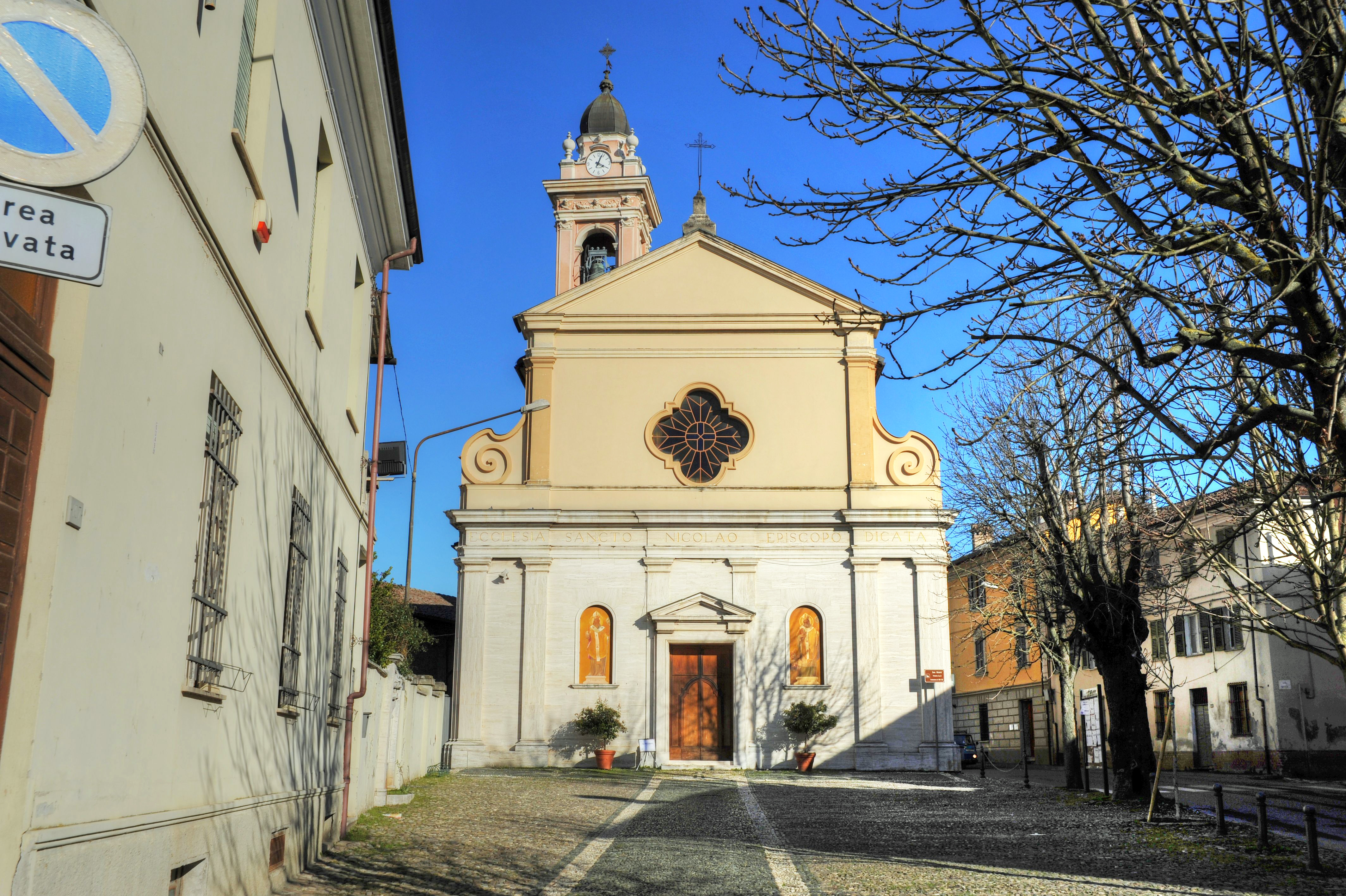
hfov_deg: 54.5
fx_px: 1308
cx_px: 673
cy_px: 448
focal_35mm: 35
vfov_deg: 37.8
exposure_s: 1/1250
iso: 200
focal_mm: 35
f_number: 9
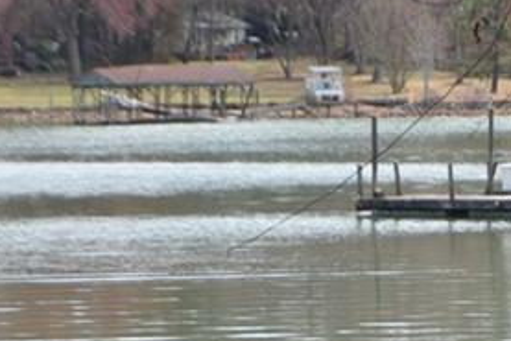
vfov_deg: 4.5
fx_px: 4329
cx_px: 552
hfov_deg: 6.7
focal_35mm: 305
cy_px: 437
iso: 100
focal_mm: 55
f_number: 5.6
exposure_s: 1/200
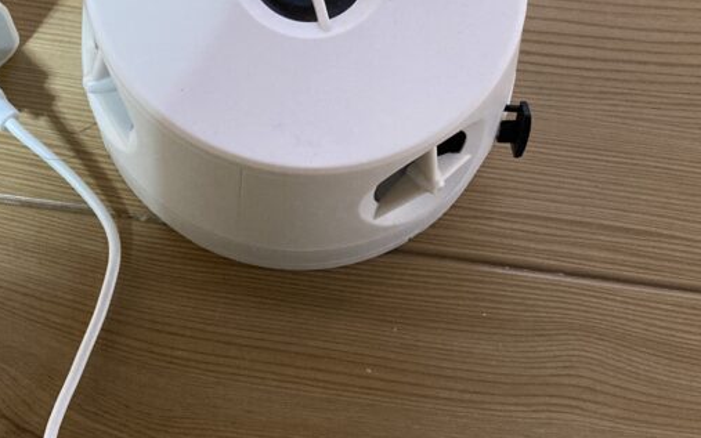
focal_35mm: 60
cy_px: 198
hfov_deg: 34.0
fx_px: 1146
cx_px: 325
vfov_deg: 21.6
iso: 320
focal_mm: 3.99
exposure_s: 1/54
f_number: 1.8
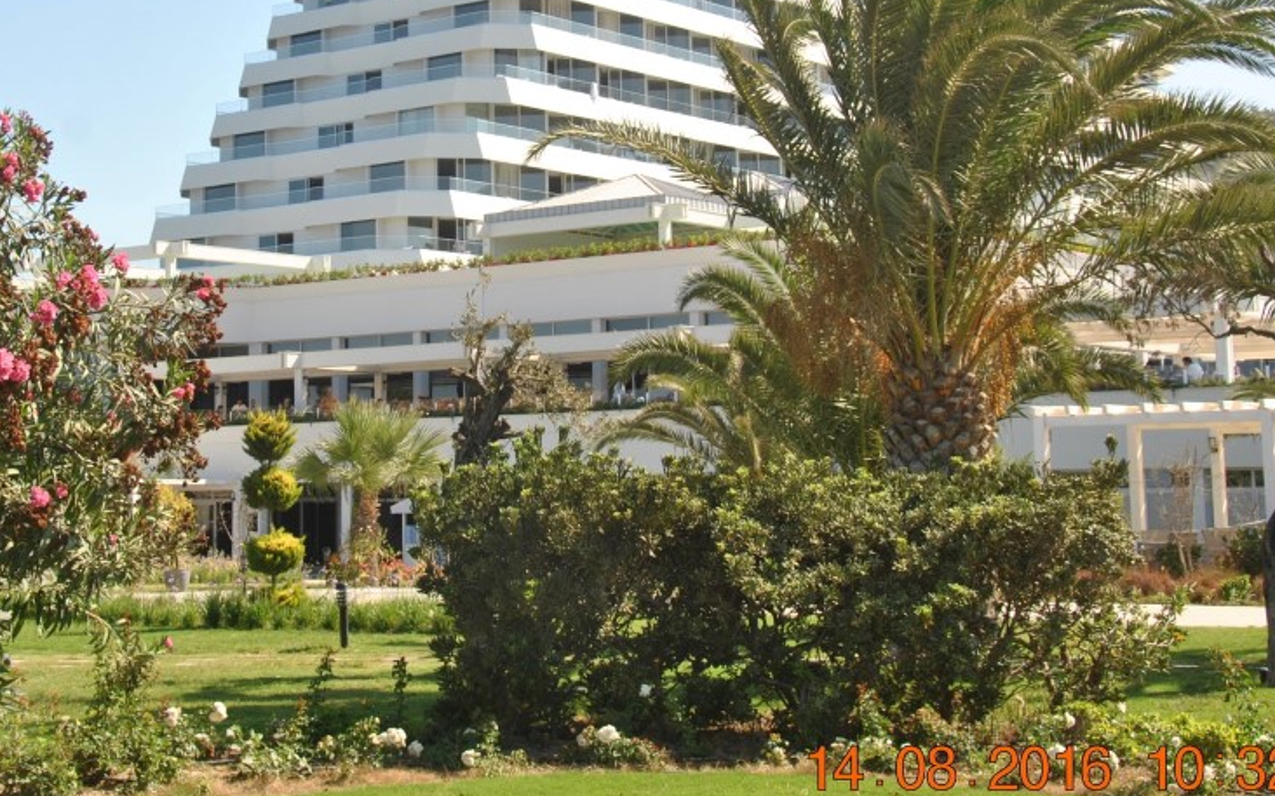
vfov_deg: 19.9
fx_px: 2251
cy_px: 200
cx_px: 489
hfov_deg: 31.5
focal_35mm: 65
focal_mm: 27
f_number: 7.1
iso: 100
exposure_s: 1/200
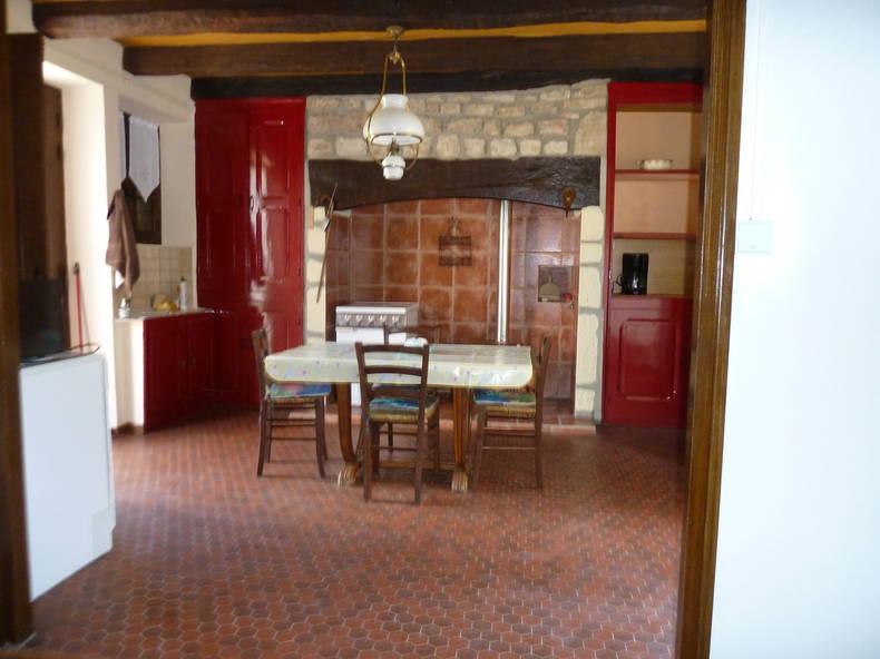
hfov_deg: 69.4
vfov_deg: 54.9
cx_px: 440
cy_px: 330
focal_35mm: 25
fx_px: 635
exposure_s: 1/30
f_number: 3.3
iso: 320
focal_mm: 4.1
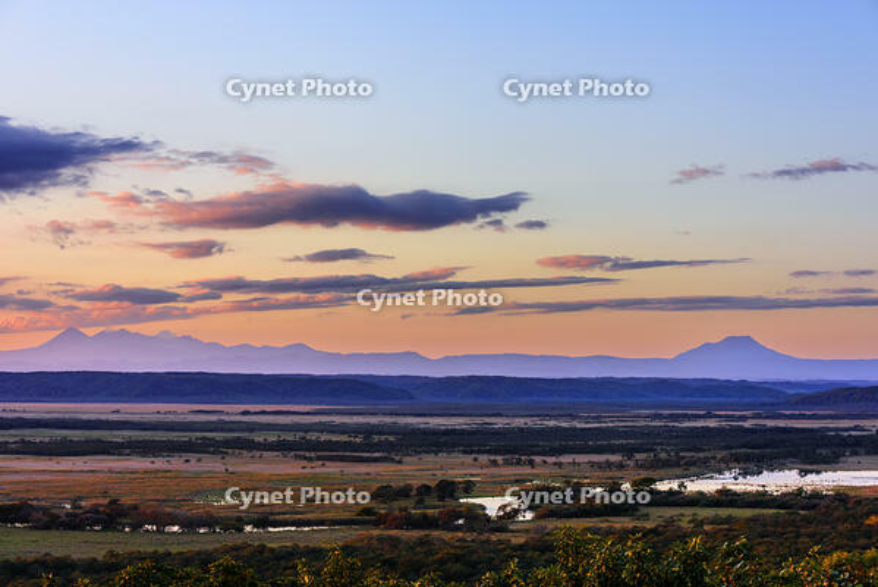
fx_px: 1952
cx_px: 439
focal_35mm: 80
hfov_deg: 25.4
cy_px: 294
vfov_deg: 17.1
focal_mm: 80
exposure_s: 1/20
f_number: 9.5
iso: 64
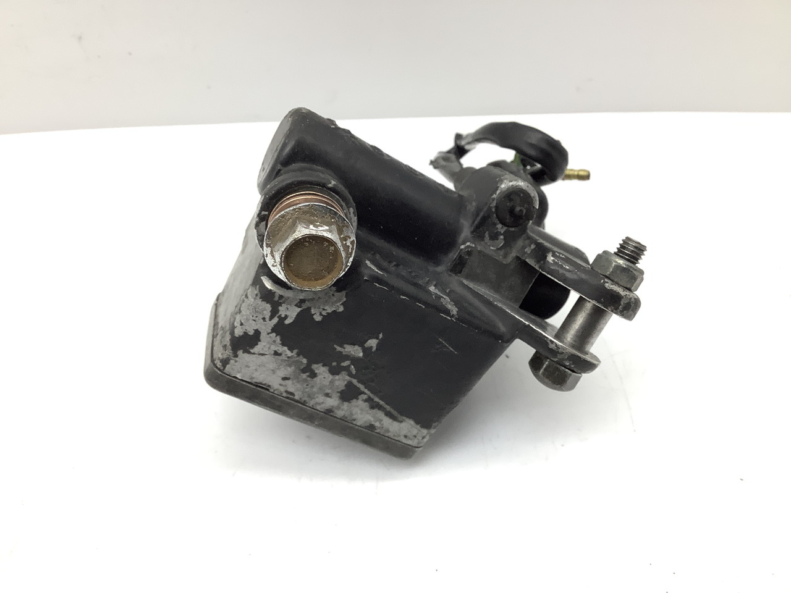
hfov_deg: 58.4
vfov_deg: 45.4
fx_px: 708
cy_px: 296
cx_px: 396
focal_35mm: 31
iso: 64
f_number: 2.4
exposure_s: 1/120
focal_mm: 3.3
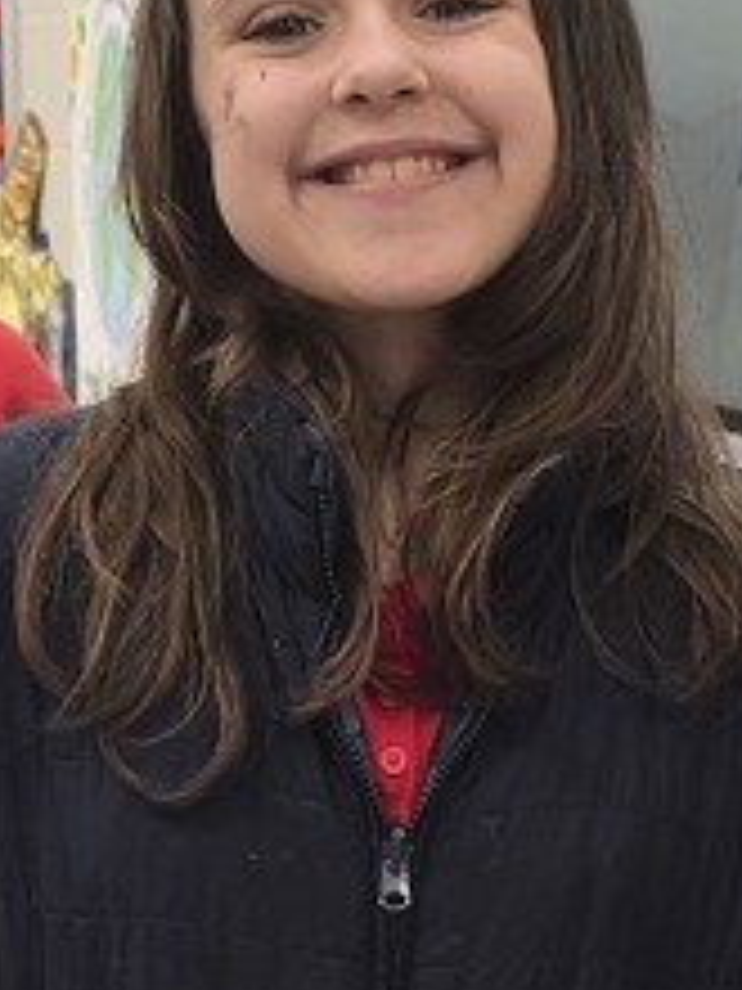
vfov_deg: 17.6
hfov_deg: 13.8
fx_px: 3058
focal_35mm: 107
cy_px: 1166
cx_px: 454
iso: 160
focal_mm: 6.3
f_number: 1.7
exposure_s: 1/120
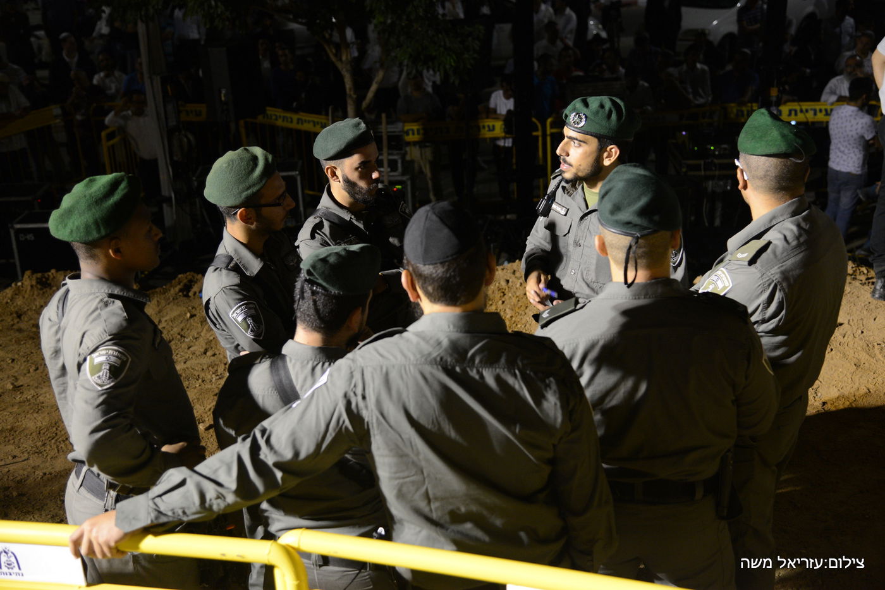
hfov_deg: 41.1
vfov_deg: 28.1
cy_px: 295
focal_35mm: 48
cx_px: 442
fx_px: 1180
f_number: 4
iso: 2000
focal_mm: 48
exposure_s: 1/60
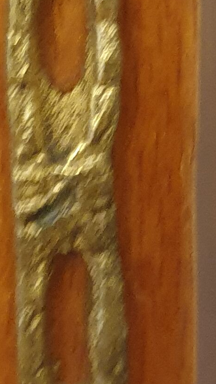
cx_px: 122
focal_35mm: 139
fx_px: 1416
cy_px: 76
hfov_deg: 8.7
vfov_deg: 15.4
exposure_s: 1/10
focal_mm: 4.3
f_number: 1.5
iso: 320
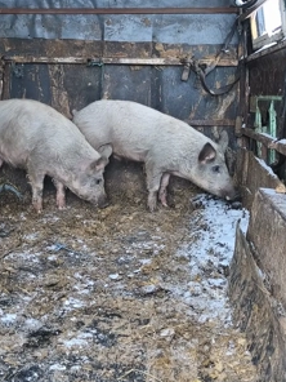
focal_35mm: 50
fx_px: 551
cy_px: 164
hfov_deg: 29.0
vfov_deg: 38.1
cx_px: 115
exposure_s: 1/33.3
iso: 1250
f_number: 1.65
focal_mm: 6.18
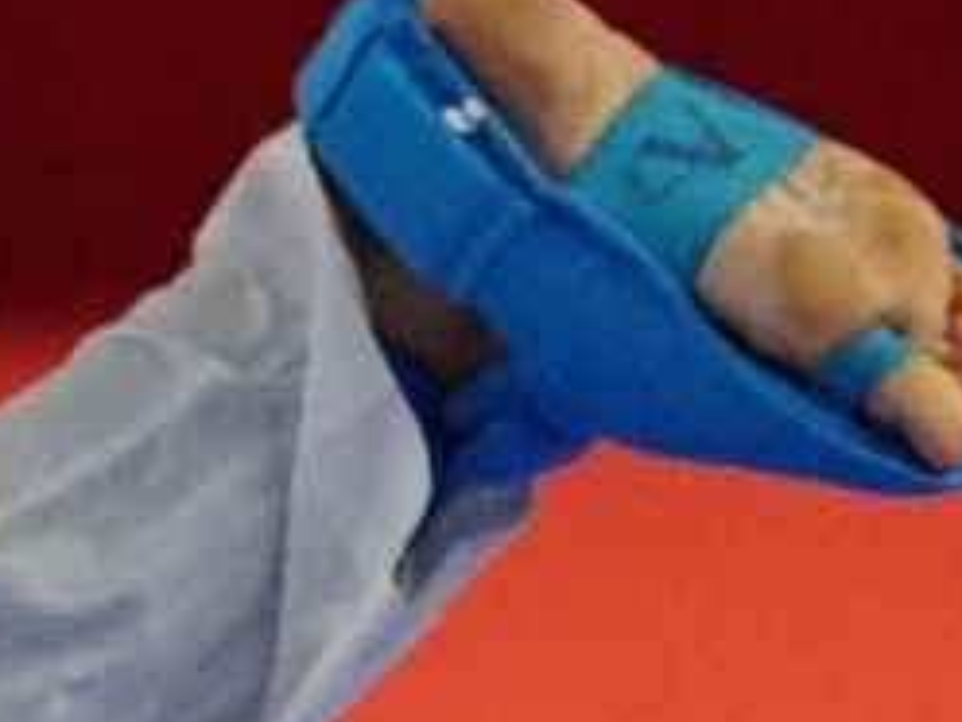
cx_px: -593
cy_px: -819
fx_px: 43603
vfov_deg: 0.9
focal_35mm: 1569
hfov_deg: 1.3
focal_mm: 150
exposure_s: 1/2000
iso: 3200
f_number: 3.2
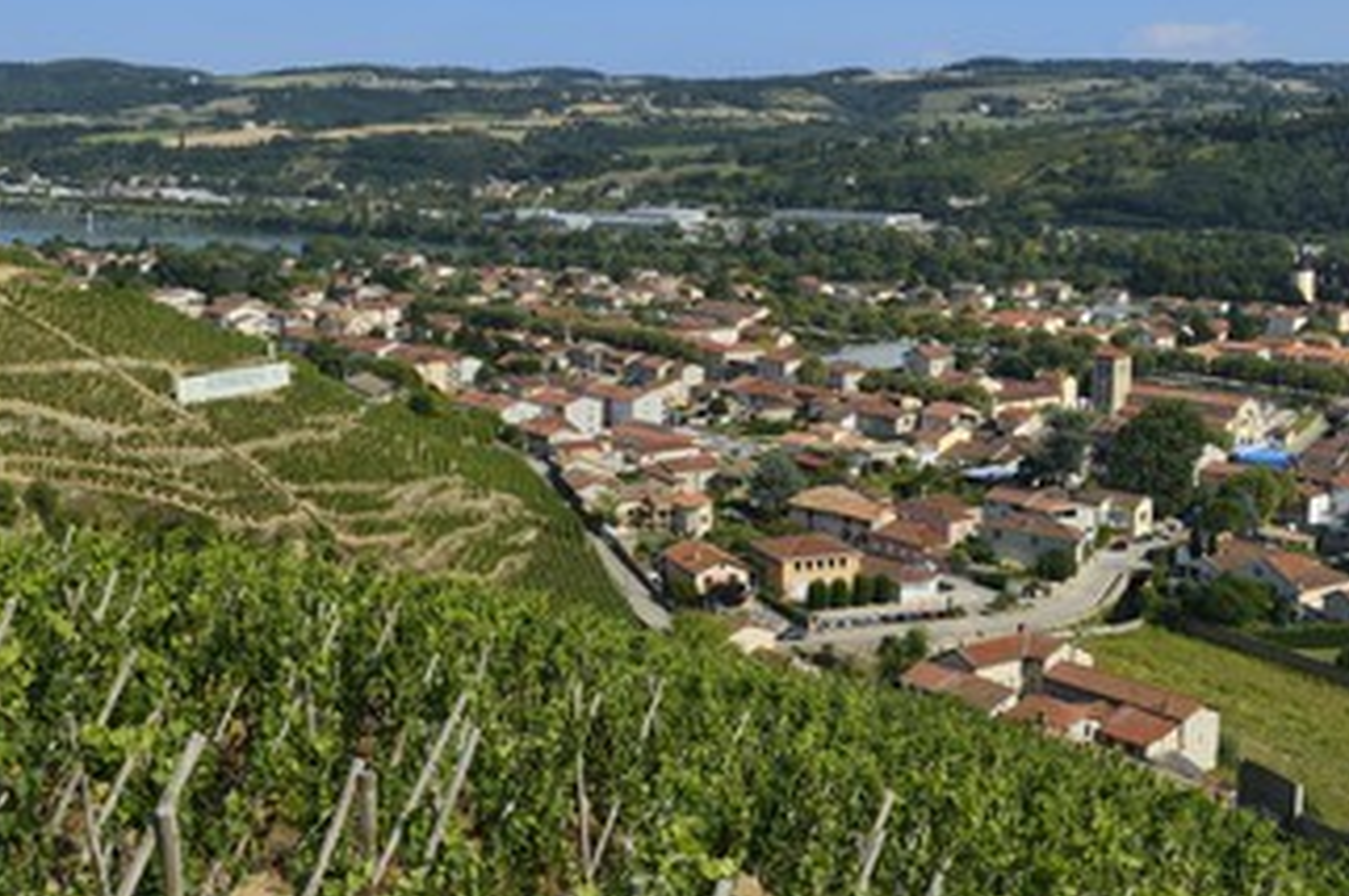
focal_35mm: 47
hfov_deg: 41.9
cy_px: 410
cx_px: 624
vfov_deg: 28.6
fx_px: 1759
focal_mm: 36
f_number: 14
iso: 200
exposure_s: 1/250
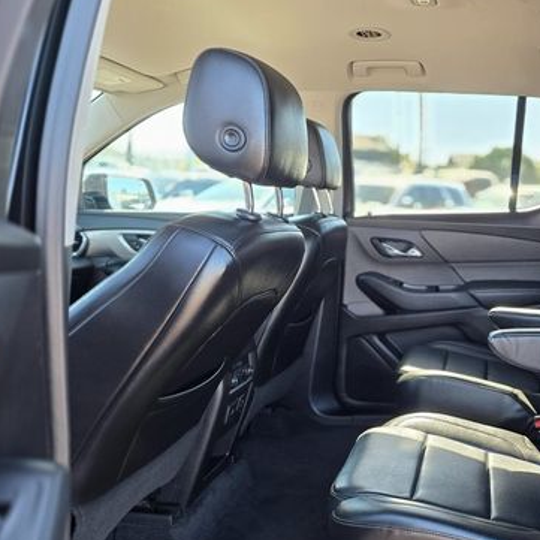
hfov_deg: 43.7
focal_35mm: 36
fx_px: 635
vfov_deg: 45.6
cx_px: 440
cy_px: 346
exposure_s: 1/180
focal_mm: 6.3
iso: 125
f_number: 1.7
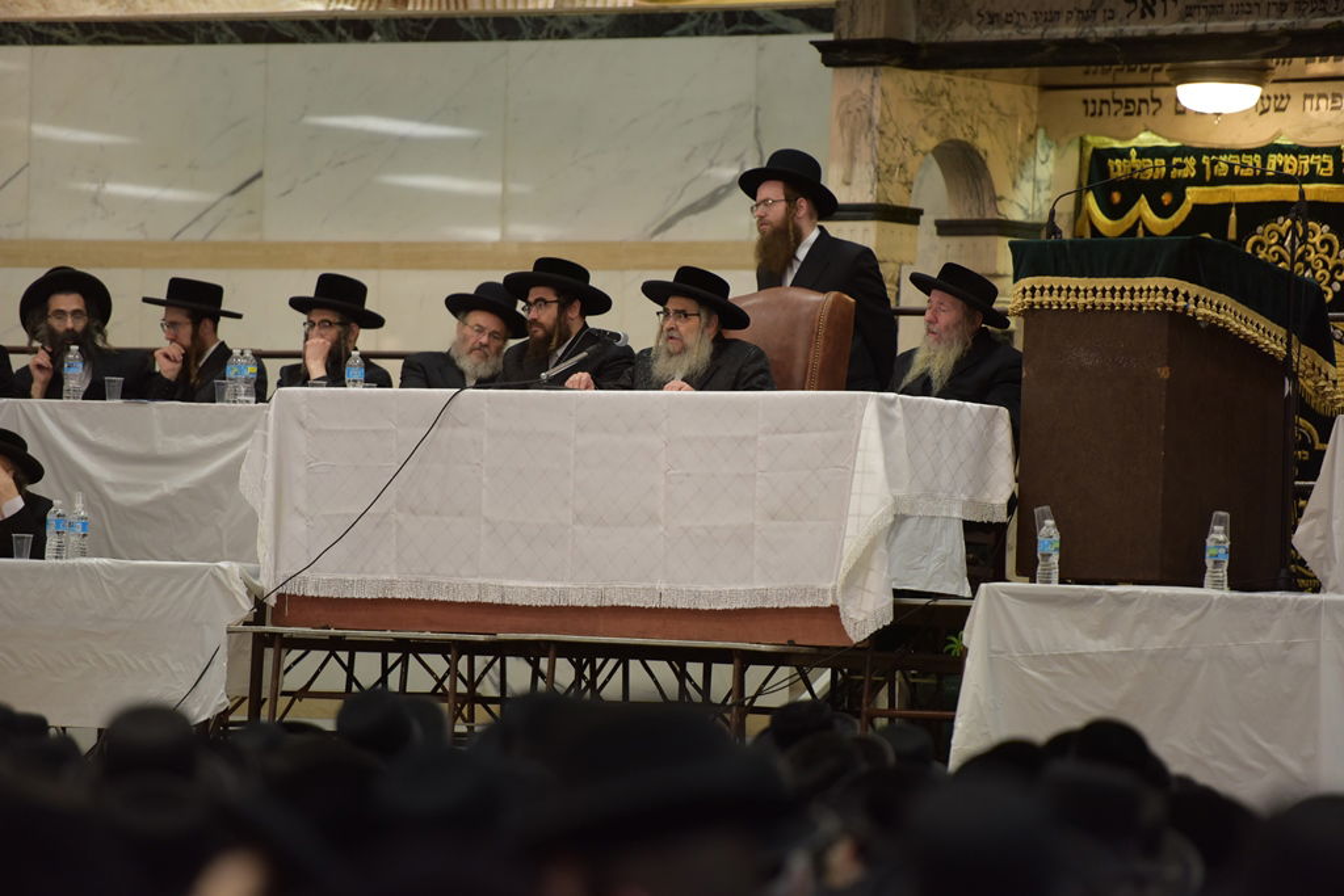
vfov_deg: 6.9
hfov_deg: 10.3
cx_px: 672
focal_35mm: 200
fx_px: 7467
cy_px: 448
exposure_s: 1/125
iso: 800
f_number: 2.8
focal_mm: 200
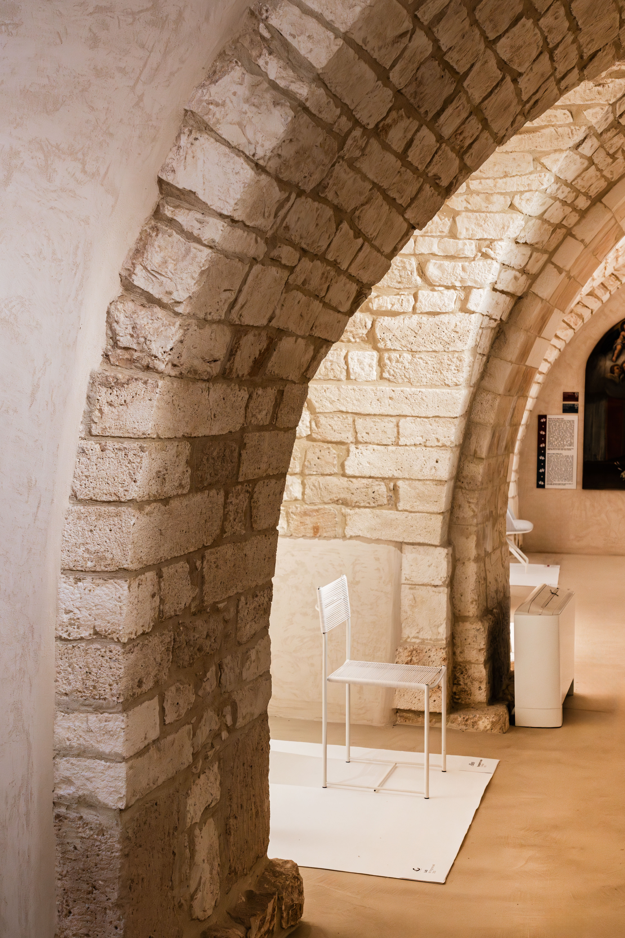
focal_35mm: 43
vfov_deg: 45.4
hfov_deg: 31.2
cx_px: 312
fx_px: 1120
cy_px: 469
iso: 1250
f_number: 9
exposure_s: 1/40
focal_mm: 43
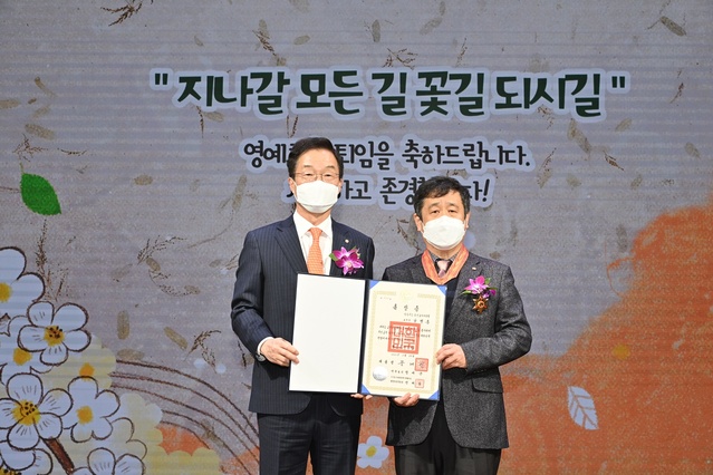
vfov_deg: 26.0
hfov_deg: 38.2
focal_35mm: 52
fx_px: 1030
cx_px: 356
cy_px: 238
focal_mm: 52
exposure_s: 1/125
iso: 320
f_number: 6.3
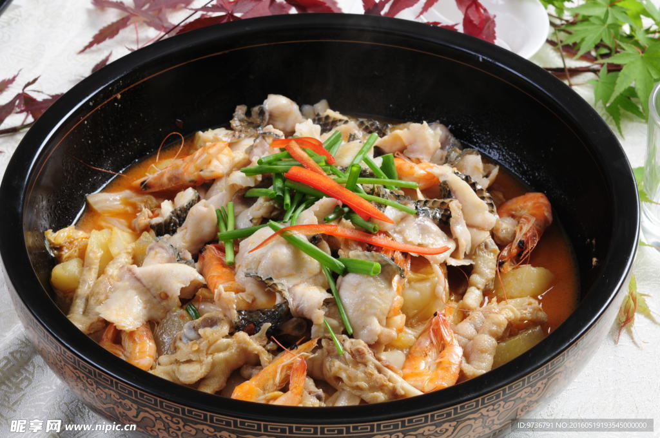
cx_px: 330
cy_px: 219
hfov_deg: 22.6
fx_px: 1648
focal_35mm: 90
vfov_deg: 15.1
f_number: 13
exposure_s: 1/100
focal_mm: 60
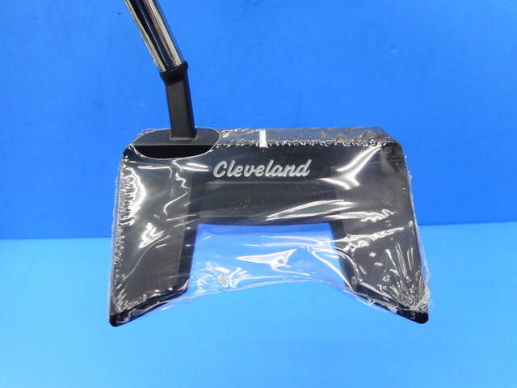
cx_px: 258
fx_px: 373
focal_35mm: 25
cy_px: 194
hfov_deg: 69.4
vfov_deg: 54.9
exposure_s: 1/30
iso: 140
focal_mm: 4.5
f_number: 3.7
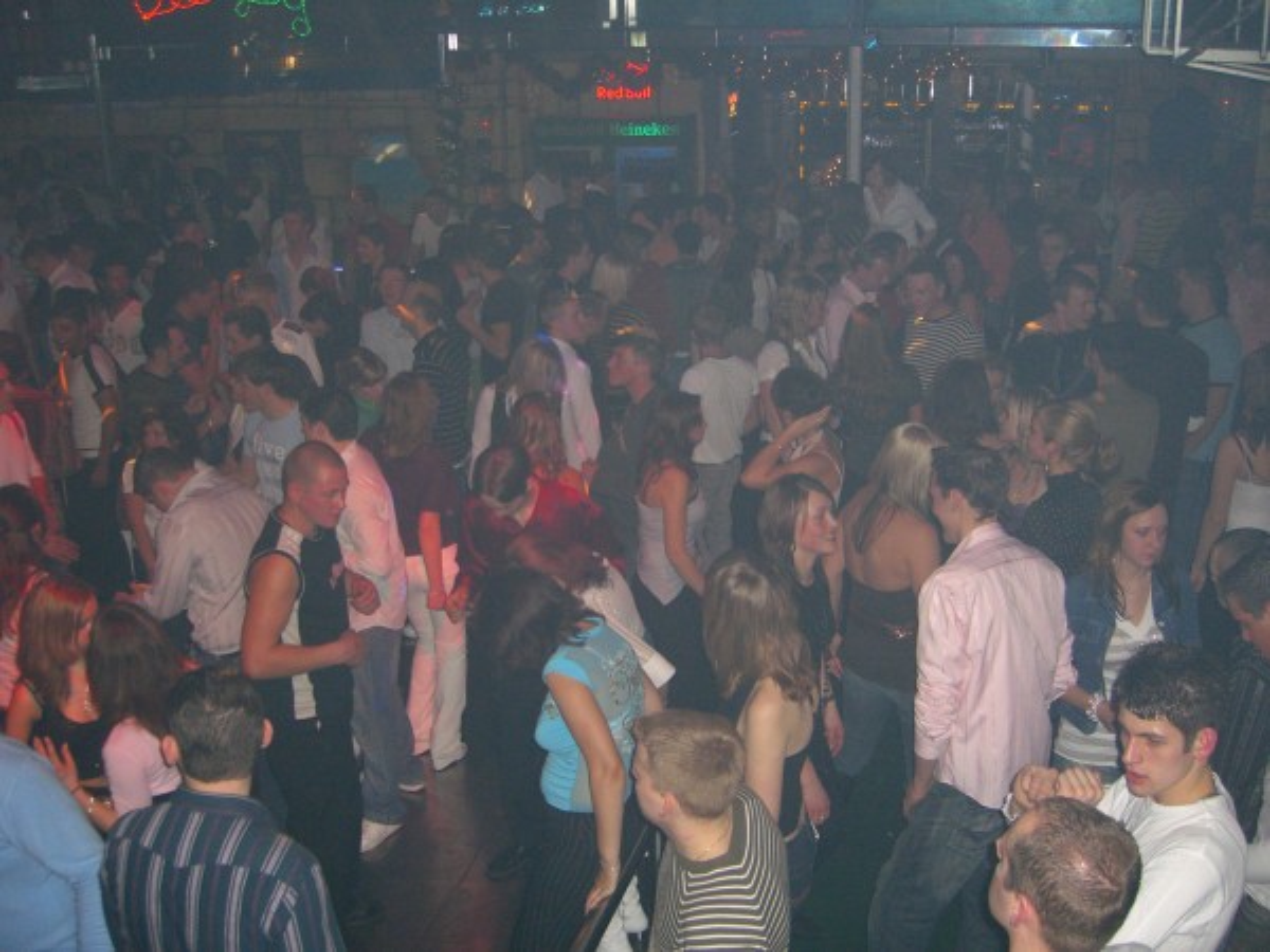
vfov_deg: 37.7
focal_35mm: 38
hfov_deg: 49.0
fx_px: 1394
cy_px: 476
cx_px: 635
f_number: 2.8
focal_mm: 7.9
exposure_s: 1/60
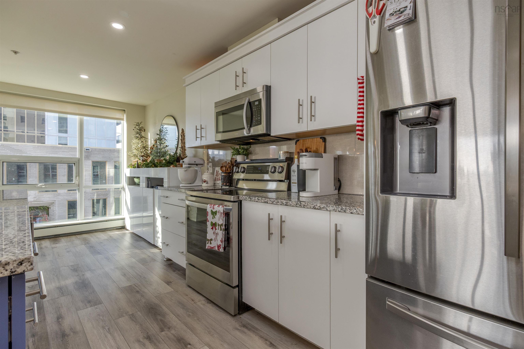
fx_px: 262
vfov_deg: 67.4
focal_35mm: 18
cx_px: 262
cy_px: 174
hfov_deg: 90.0
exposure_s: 1/60
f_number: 8
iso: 500
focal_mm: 12
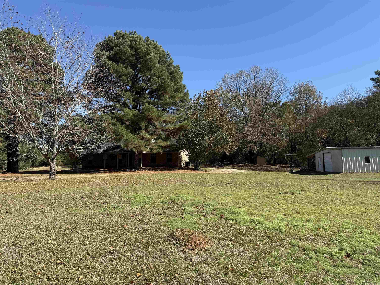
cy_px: 142
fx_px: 263
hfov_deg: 71.6
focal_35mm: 24
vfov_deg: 56.8
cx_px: 190
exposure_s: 1/2445
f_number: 1.78
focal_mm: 6.76
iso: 80
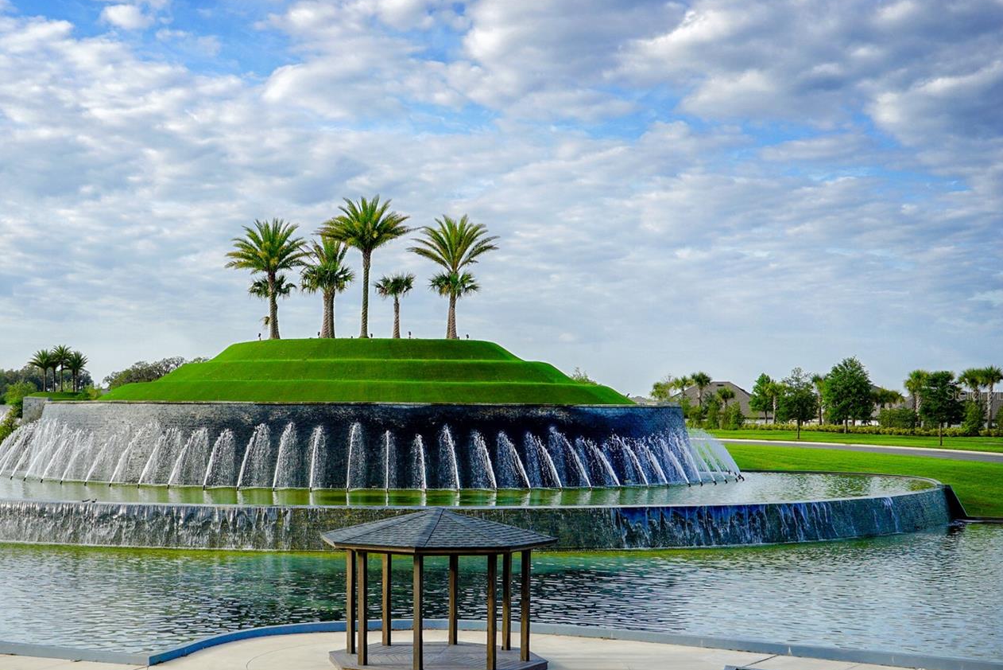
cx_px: 381
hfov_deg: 38.0
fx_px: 1449
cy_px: 394
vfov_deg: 26.0
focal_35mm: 52
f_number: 11
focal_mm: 41
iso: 100
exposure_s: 1/80
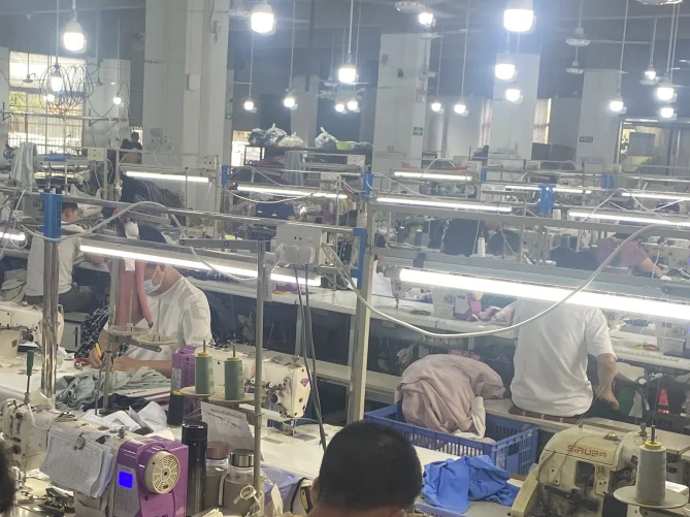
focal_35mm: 56
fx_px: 1116
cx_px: 232
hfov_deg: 34.1
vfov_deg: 26.0
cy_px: 315
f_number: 1.8
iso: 64
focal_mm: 4.25
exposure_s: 1/100
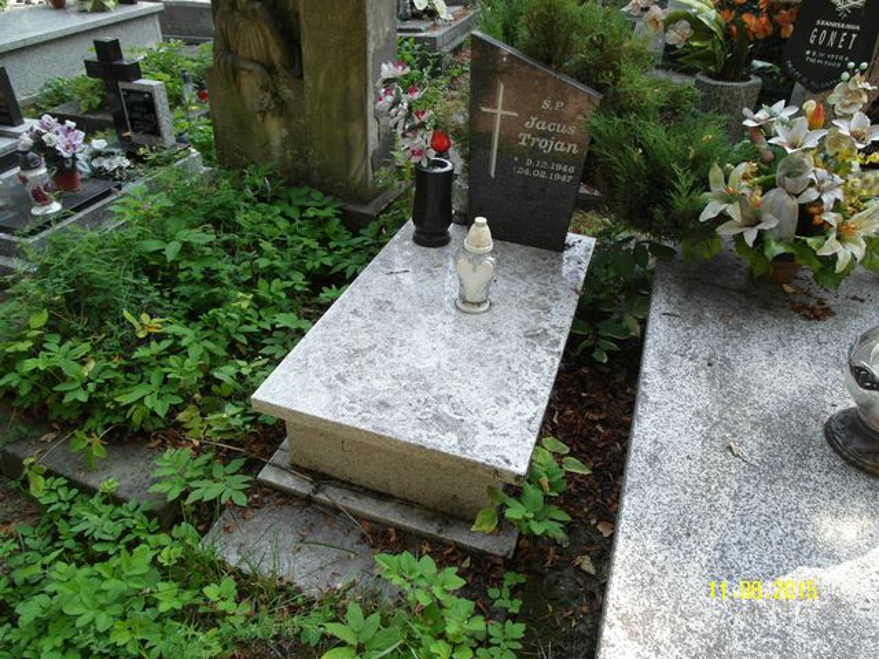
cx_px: 440
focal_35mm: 24
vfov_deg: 56.8
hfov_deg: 71.6
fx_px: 609
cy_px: 330
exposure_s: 1/125
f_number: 3.4
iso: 80
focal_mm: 5.2
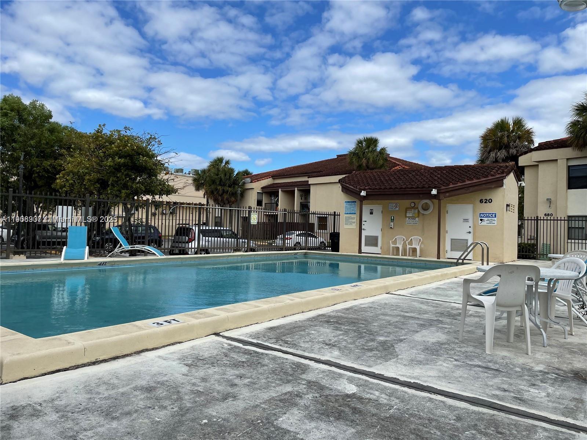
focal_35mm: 26
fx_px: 441
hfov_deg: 67.3
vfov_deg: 53.1
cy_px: 220
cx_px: 294
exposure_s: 1/4651
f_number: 1.6
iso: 32
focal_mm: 4.2
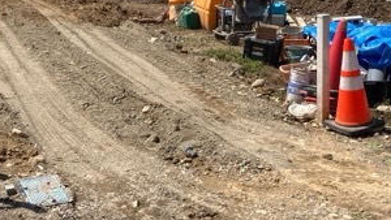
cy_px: 69
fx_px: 674
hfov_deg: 32.1
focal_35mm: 65
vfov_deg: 18.5
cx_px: 132
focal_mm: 3.99
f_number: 1.8
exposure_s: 1/2433
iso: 32
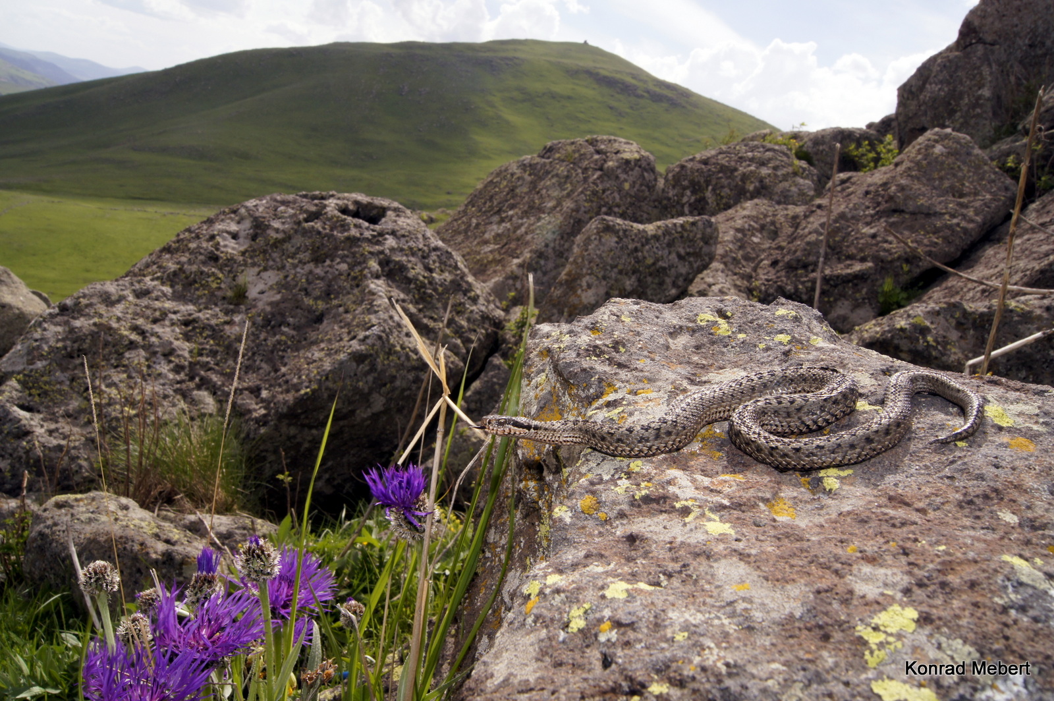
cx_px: 527
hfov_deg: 62.0
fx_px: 878
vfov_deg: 43.5
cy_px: 350
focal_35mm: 30
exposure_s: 1/160
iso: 200
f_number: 18
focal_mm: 20
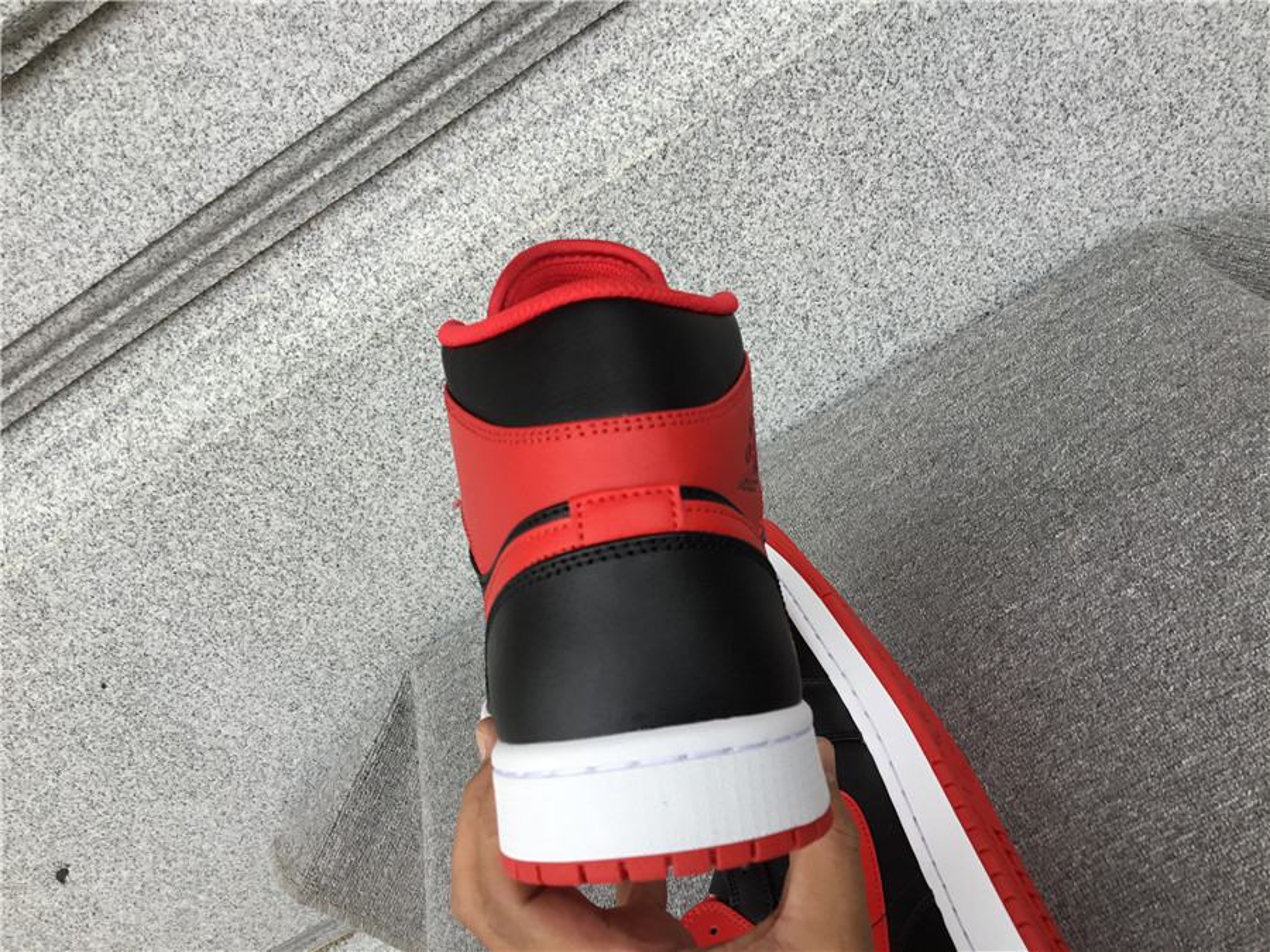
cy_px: 476
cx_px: 635
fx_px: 1137
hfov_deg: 58.4
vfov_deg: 45.4
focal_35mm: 31
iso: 25
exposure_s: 1/155
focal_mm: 3.3
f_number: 2.4
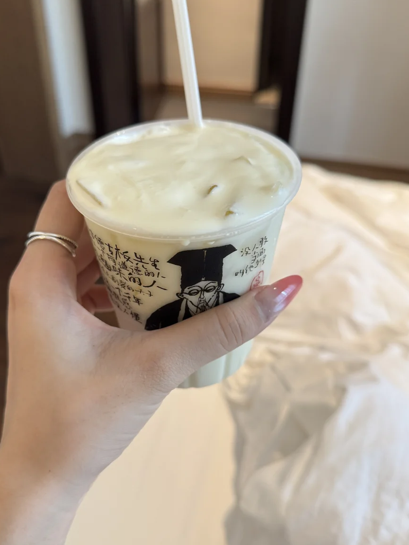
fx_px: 473
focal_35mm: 30
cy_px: 281
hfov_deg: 46.7
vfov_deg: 60.0
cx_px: 183
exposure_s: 1/60
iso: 200
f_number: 1.78
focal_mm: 6.76
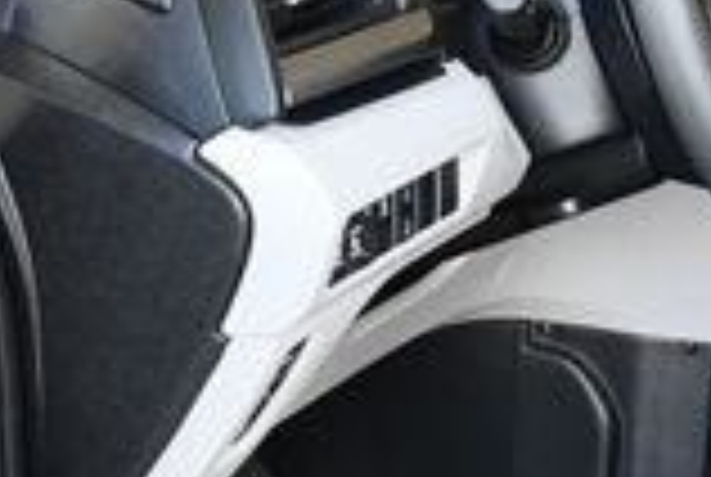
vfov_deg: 9.4
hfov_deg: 13.7
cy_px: 432
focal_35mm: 146
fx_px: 2889
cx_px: 837
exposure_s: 1/160
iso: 800
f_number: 3.5
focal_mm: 18
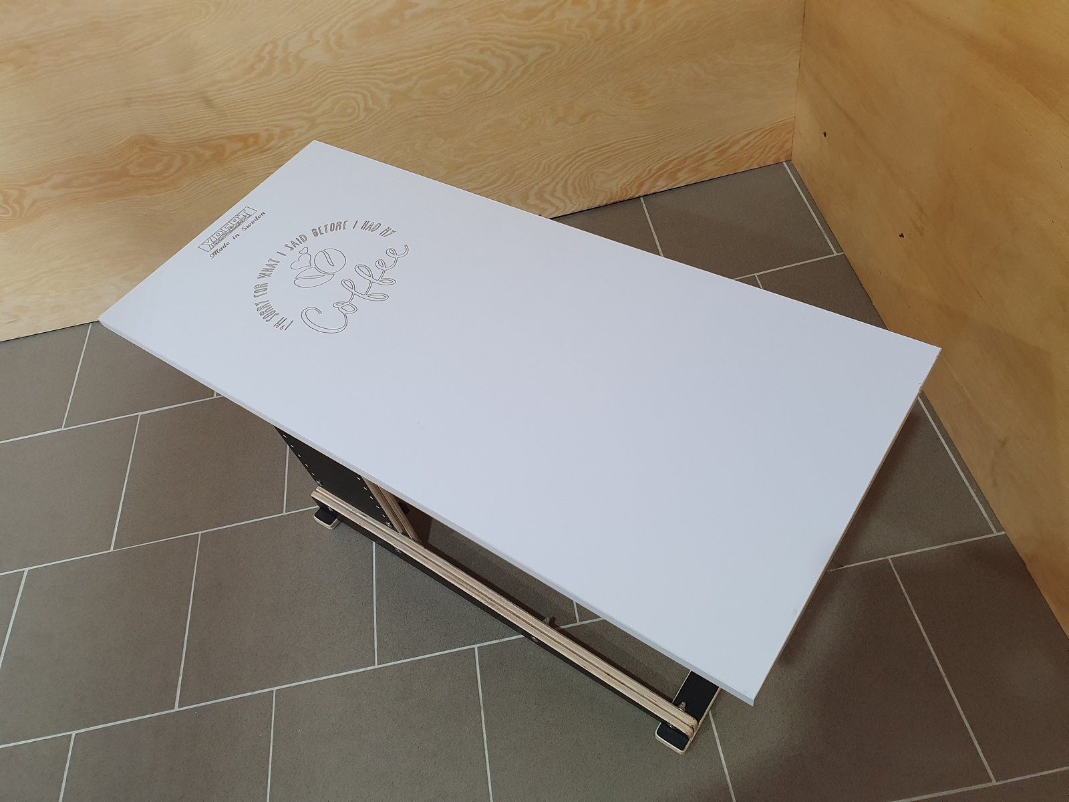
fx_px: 803
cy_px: 401
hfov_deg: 67.3
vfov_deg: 53.1
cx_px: 534
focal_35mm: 26
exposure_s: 1/100
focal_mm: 4.32
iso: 320
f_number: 2.4
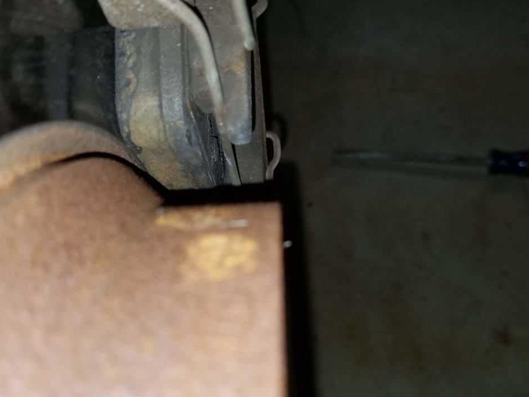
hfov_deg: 55.3
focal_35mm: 33
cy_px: 179
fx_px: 504
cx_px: 248
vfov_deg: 42.9
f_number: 1.7
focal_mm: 4.3
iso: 50
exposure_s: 1/194
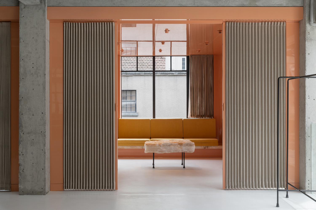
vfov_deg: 33.4
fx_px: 351
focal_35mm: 40
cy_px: 105
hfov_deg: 48.5
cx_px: 158
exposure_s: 1/100
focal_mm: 40
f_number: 8
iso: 500
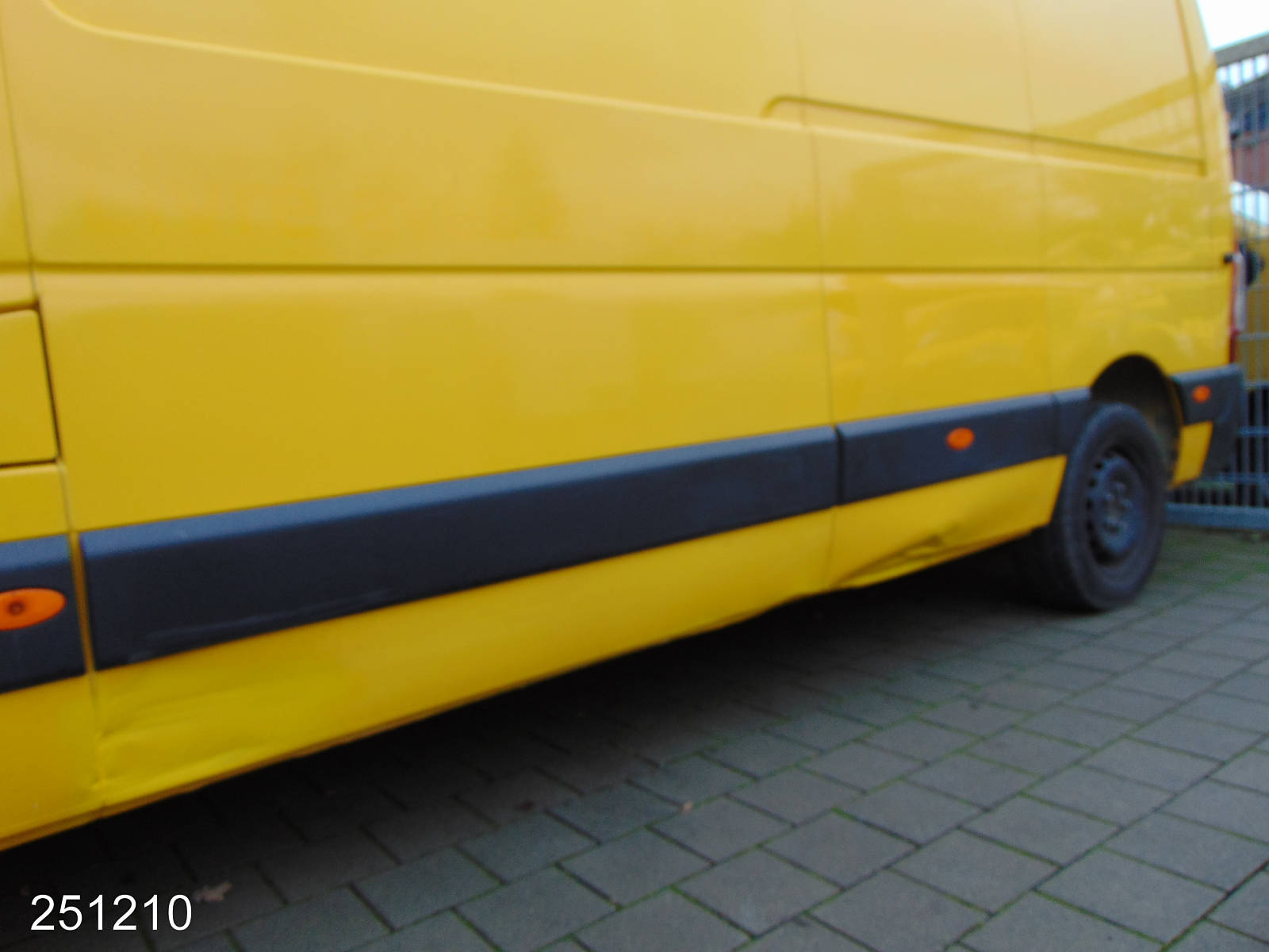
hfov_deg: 69.4
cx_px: 634
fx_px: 916
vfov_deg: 54.9
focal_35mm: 25
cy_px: 476
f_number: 3
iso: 80
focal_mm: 4.5
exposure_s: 1/30
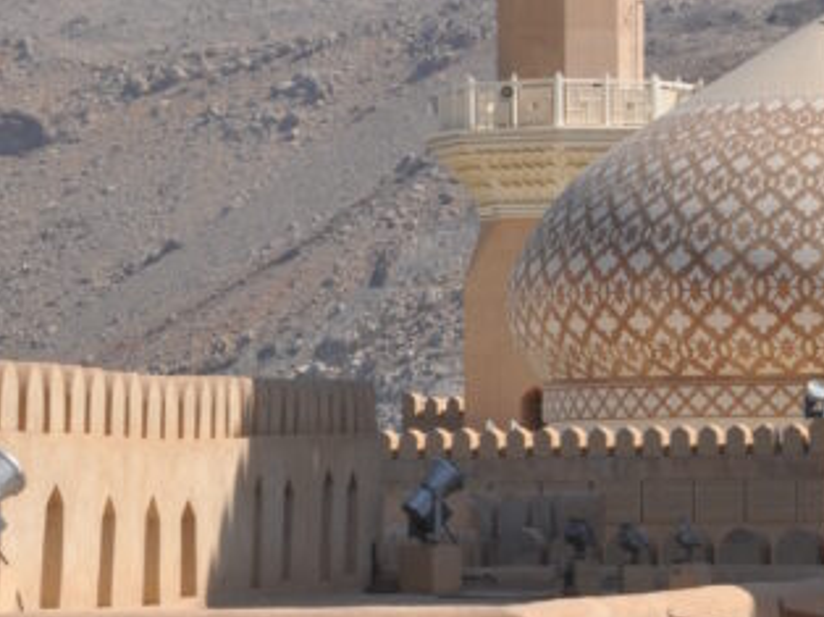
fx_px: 5590
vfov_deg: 6.3
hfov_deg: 8.4
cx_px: 722
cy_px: -213
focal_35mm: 235
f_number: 14
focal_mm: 50
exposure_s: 1/200
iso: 200
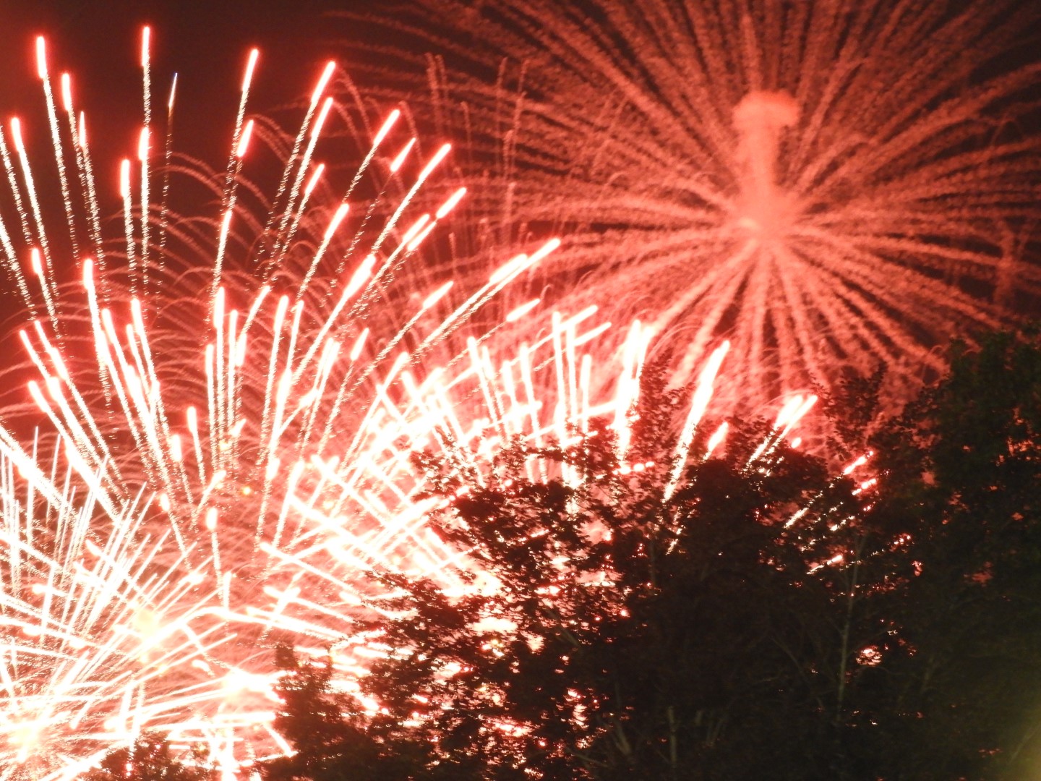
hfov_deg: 11.6
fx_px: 5112
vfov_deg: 8.7
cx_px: 520
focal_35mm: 170
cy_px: 390
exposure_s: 1/6
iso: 800
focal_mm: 30.5
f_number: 5.2
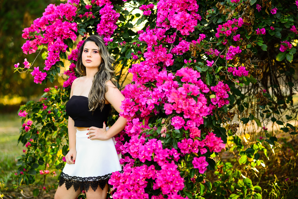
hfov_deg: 23.9
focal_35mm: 85
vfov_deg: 16.1
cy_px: 100
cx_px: 149
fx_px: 704
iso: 200
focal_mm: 85
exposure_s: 1/640
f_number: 1.4
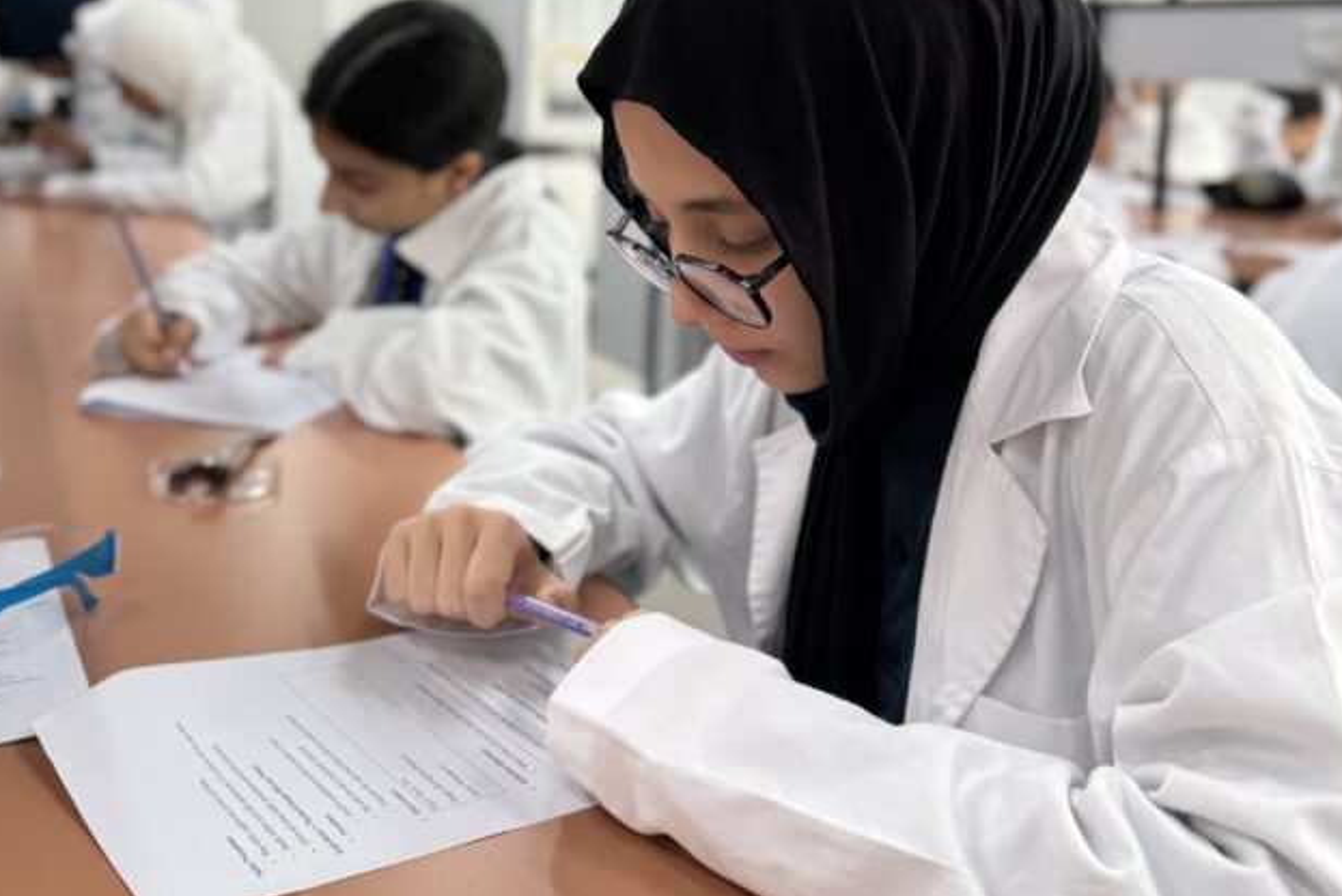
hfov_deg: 47.3
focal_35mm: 41
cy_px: 181
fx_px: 1529
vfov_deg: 31.8
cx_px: 605
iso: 160
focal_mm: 6.76
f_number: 1.78
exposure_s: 1/100
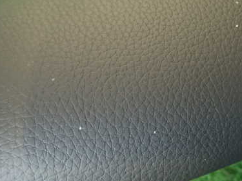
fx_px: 280
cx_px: 165
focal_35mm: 40
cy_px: 82
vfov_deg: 35.9
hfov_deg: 45.9
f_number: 2
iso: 250
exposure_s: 1/30
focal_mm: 4.5
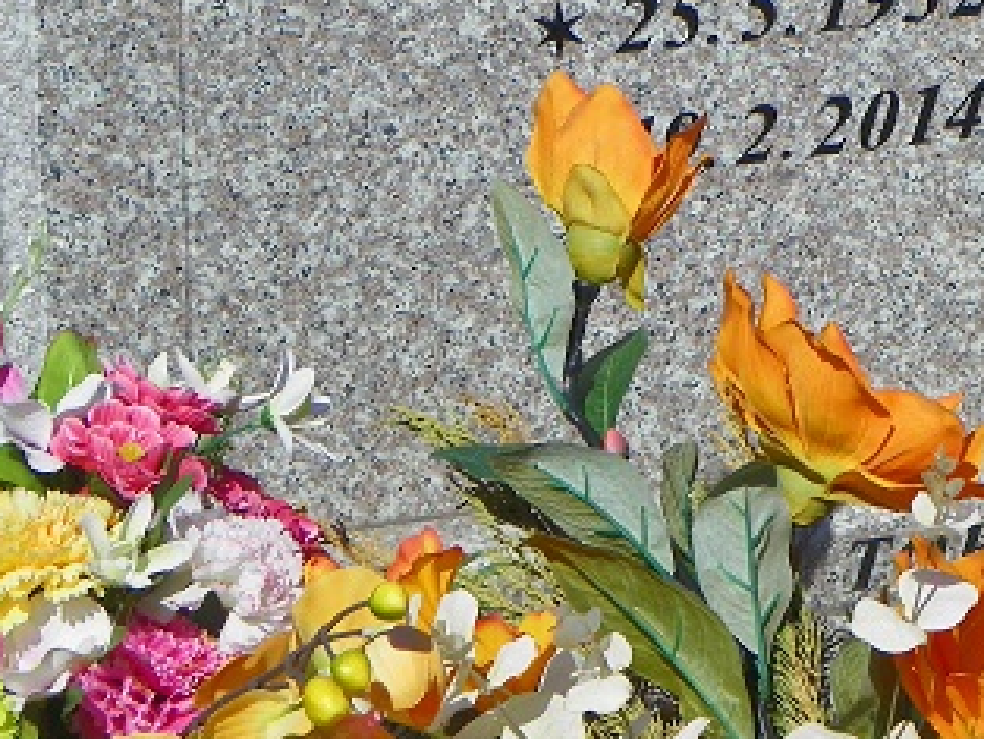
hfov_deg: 10.2
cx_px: 751
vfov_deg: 7.6
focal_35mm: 194
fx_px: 5517
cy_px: 79
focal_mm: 16.9
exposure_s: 1/400
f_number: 5.6
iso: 64
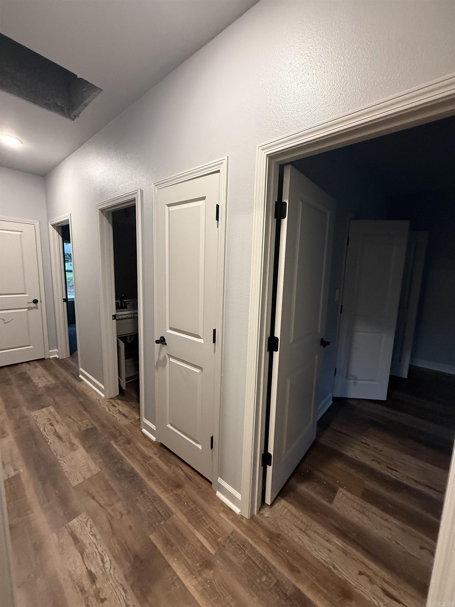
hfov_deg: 85.7
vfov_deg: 102.1
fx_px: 245
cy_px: 304
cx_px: 228
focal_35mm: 14
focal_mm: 2.22
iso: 400
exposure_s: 1/60
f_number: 2.2
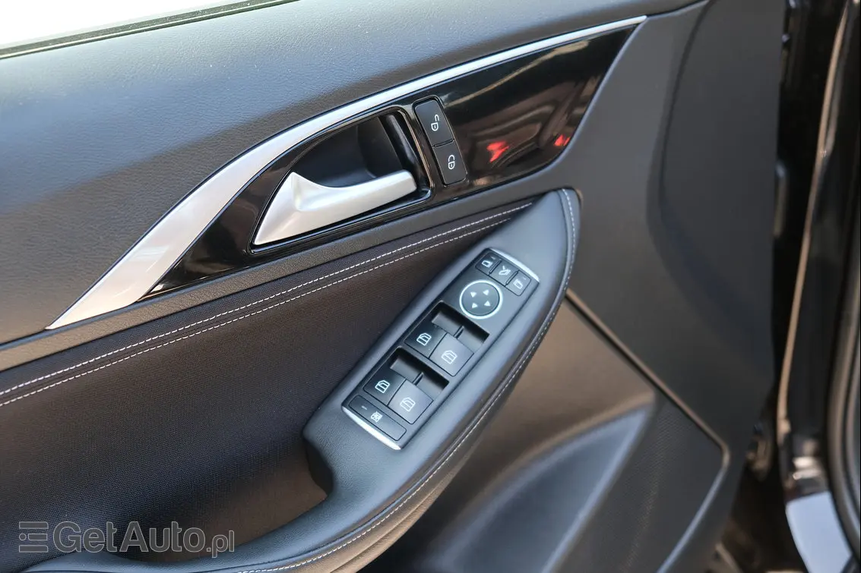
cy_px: 286
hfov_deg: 25.7
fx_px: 1889
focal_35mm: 79
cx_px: 430
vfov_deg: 17.3
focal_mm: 52.7
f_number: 4
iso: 320
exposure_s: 1/56
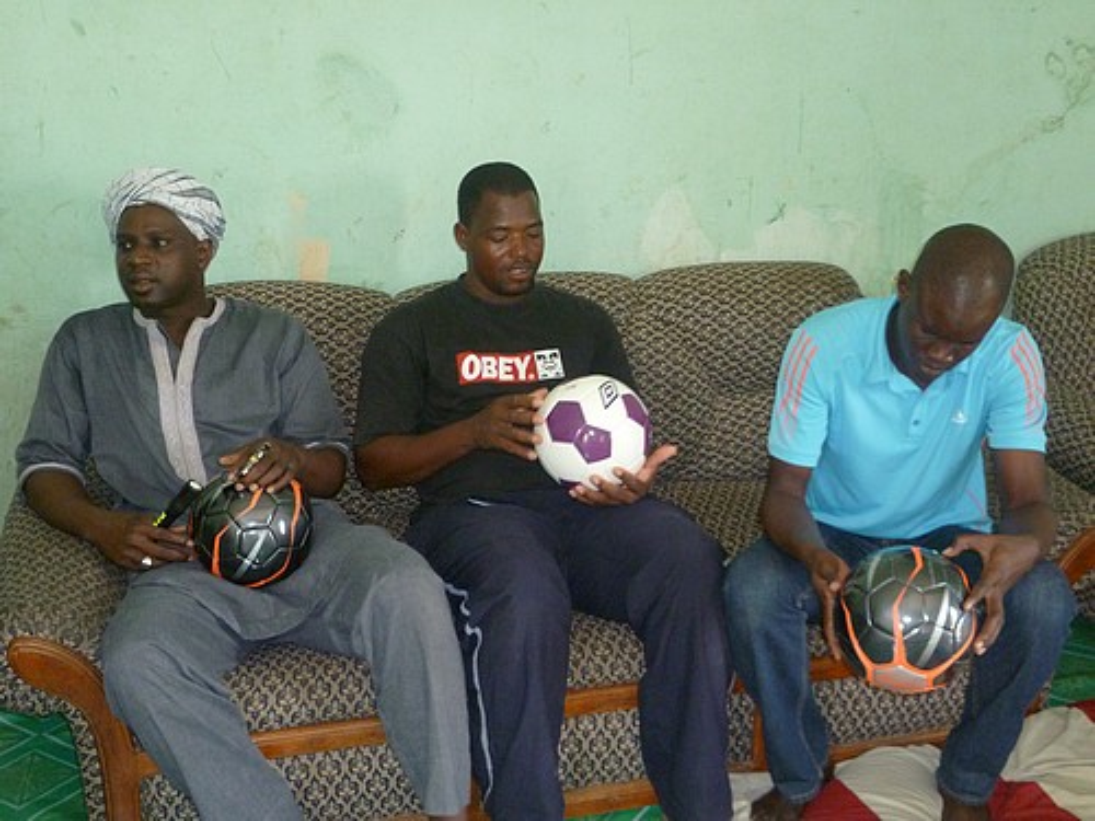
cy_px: 410
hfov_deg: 44.8
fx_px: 1329
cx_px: 548
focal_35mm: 42
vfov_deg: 34.3
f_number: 3.3
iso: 400
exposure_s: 1/30
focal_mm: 7.5
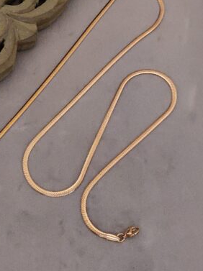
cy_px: 106
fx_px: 243
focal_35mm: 31
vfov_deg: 57.9
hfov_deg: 45.1
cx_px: 81
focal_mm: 4.25
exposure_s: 1/20
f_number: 1.7
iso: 1600
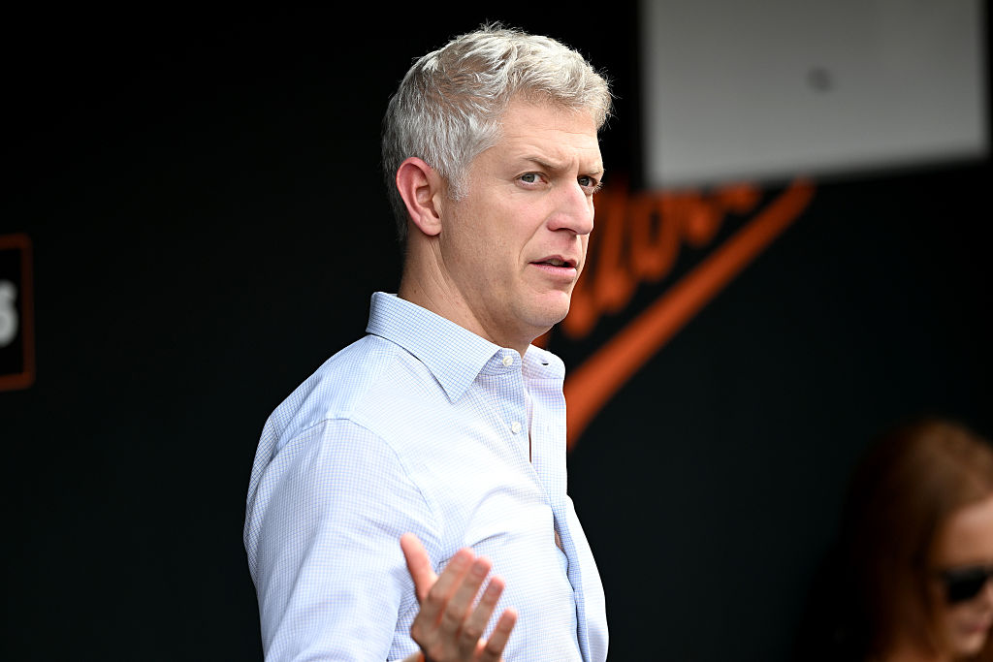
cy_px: 331
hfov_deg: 5.2
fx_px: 11034
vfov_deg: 3.4
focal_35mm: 400
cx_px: 496
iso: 500
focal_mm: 400
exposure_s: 1/1000
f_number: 4
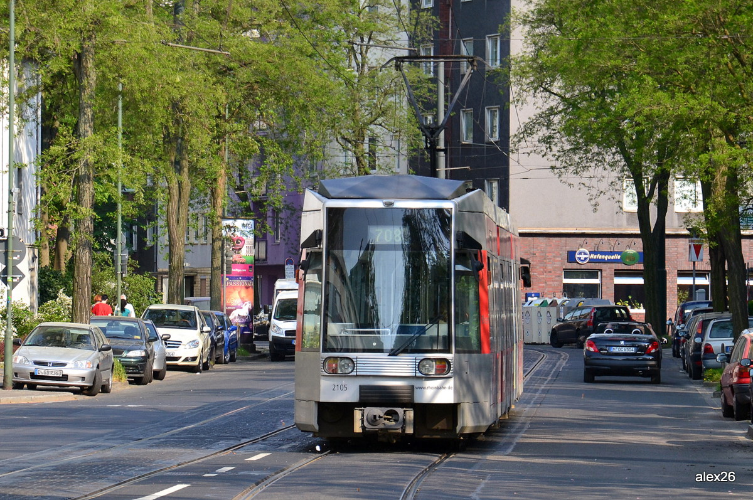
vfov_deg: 8.7
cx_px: 376
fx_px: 3290
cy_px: 250
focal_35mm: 158
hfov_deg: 13.1
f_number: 10
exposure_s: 1/320
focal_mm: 105
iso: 400
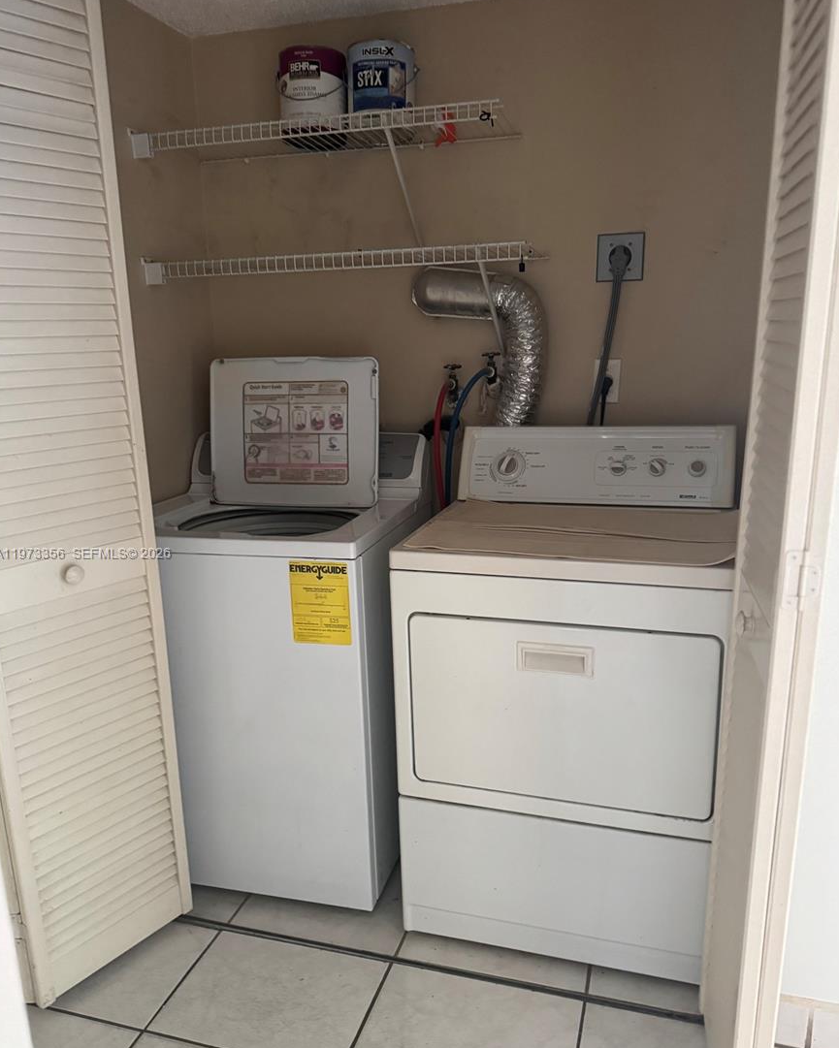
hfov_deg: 54.9
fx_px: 807
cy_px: 555
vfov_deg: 66.0
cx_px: 428
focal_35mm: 26
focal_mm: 6.76
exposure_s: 1/60
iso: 800
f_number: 1.78
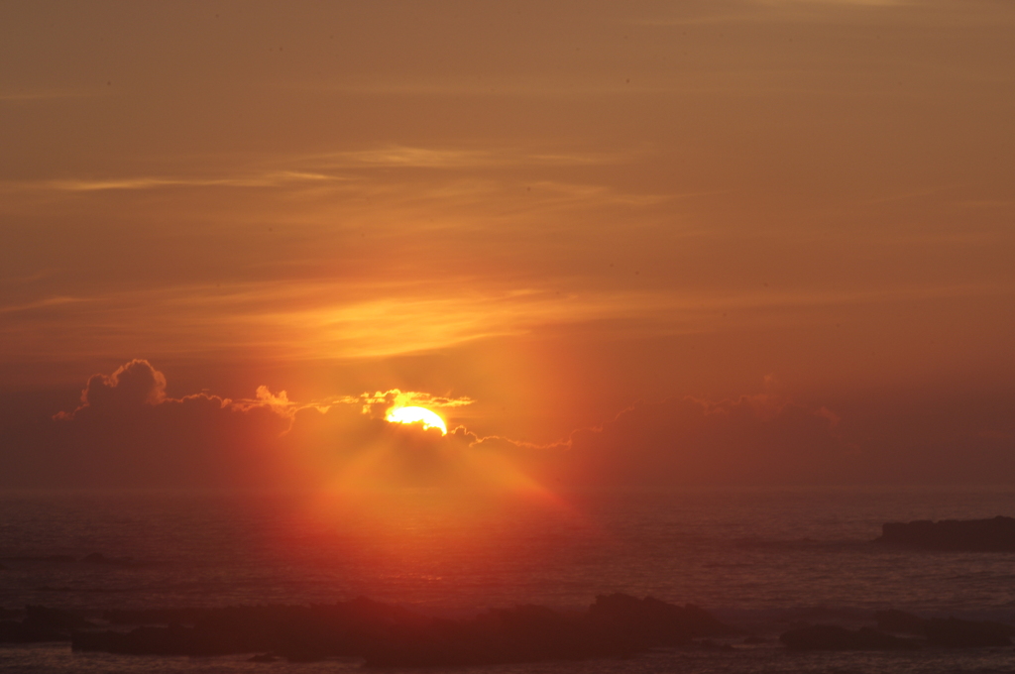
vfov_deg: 5.4
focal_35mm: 255
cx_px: 508
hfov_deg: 8.1
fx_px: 7180
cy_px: 337
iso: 200
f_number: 29
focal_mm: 170
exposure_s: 1/25
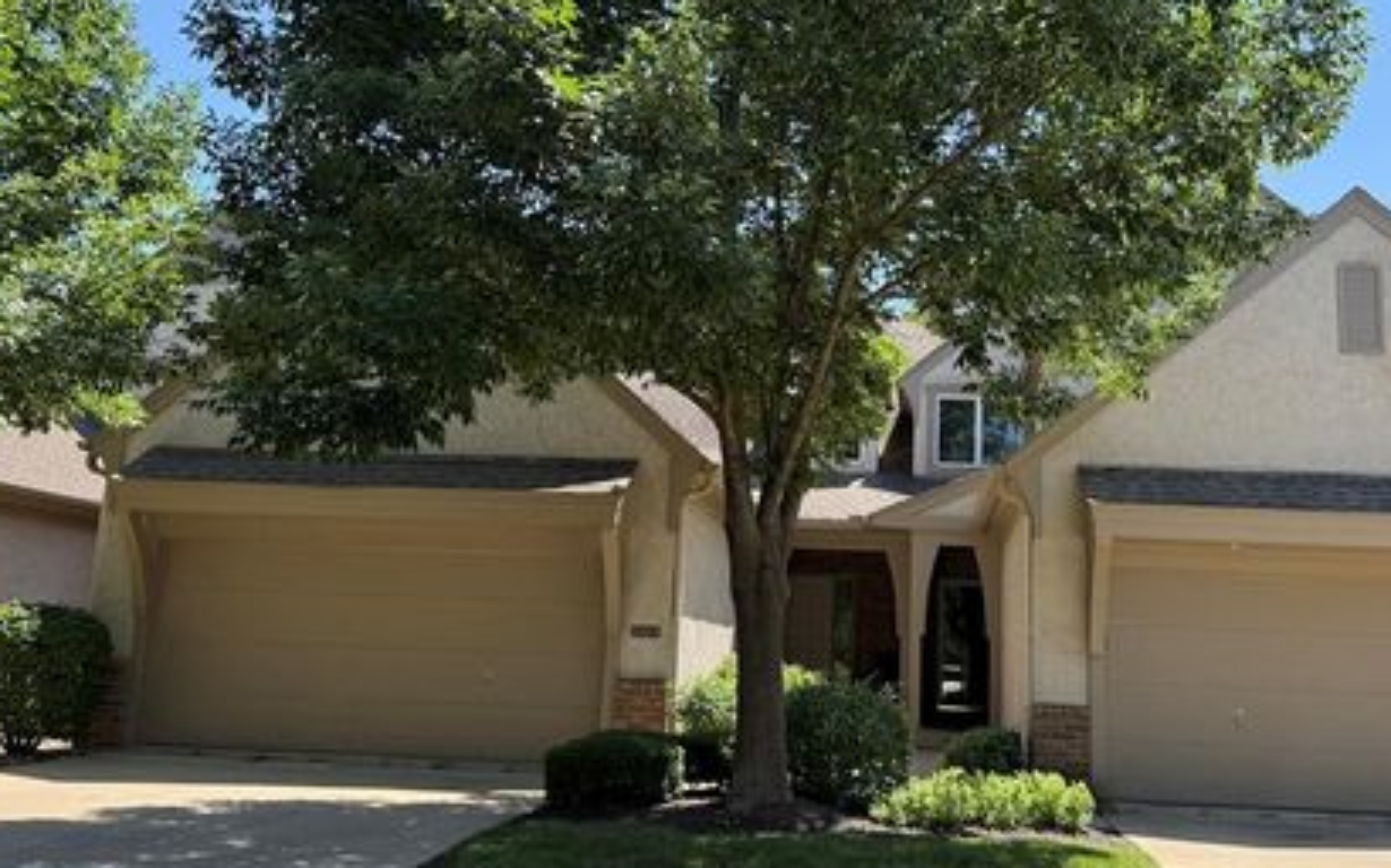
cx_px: 750
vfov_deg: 40.2
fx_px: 1175
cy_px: 310
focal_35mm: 31
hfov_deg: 61.2
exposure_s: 1/1385
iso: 100
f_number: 1.78
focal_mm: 6.76
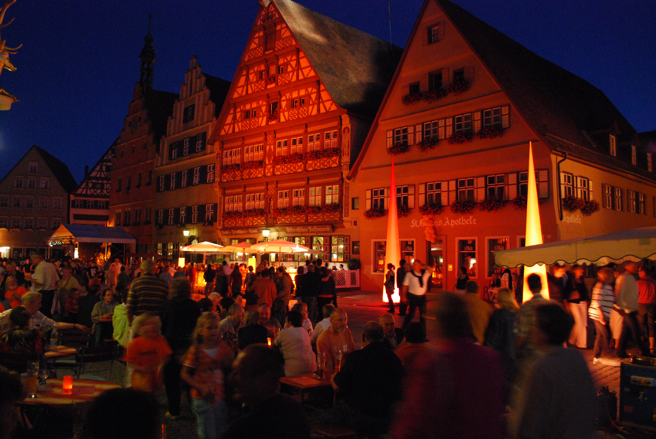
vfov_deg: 48.0
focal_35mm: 27
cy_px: 220
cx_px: 328
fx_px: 493
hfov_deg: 67.3
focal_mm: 18
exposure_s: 1/8
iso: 1600
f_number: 3.5
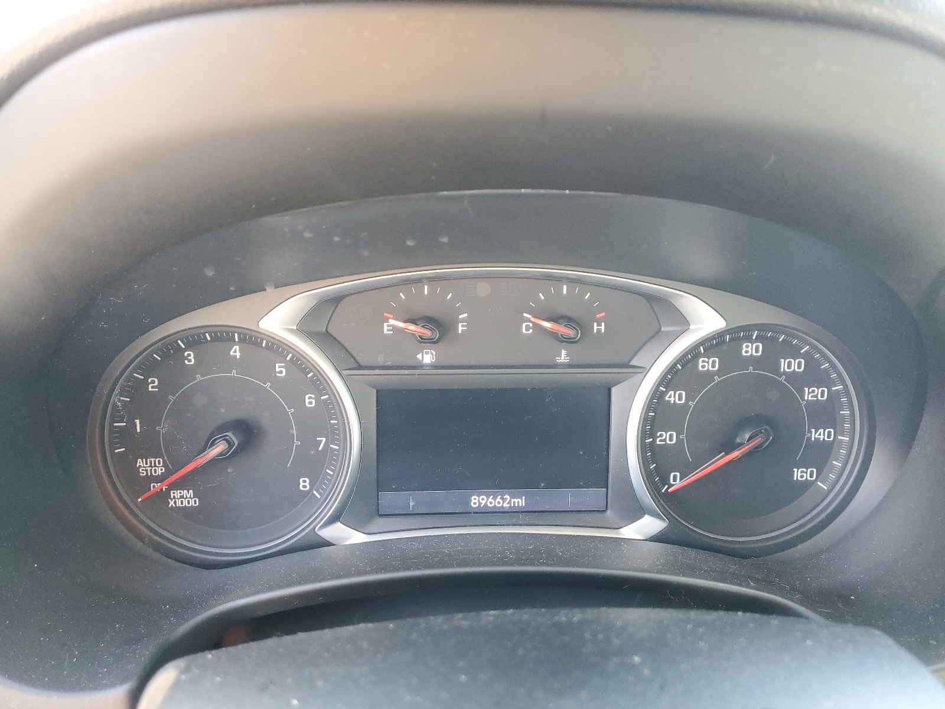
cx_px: 472
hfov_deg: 67.3
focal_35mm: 26
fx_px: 710
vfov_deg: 53.1
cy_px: 354
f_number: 1.5
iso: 172
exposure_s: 1/60.2
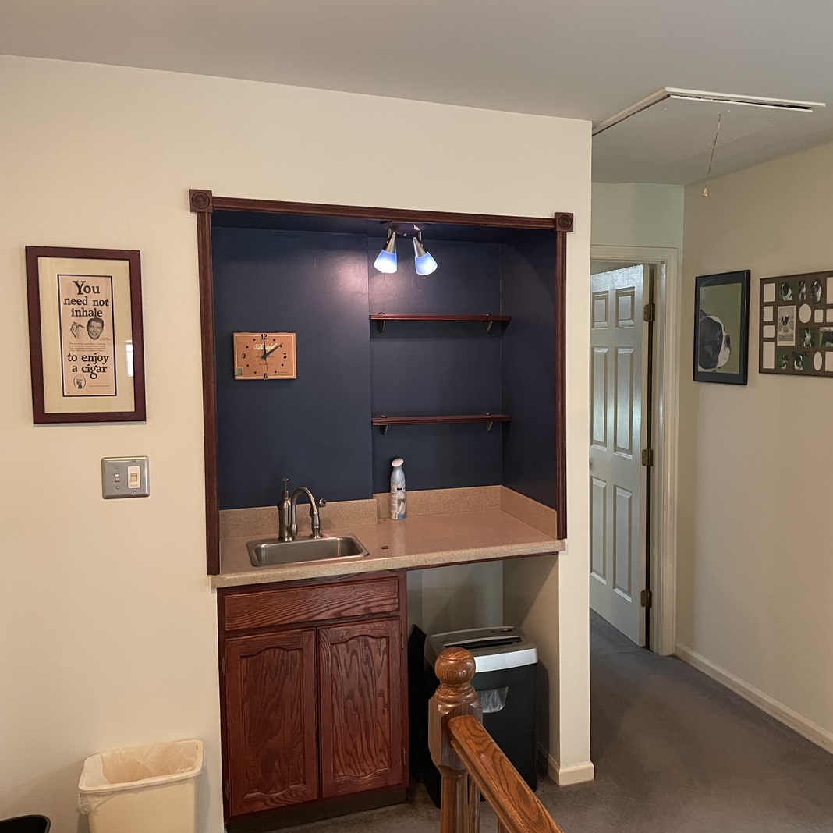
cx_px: 530
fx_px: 844
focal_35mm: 31
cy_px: 420
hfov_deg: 51.9
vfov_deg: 52.5
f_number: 1.6
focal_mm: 4.2
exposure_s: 1/40
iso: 400
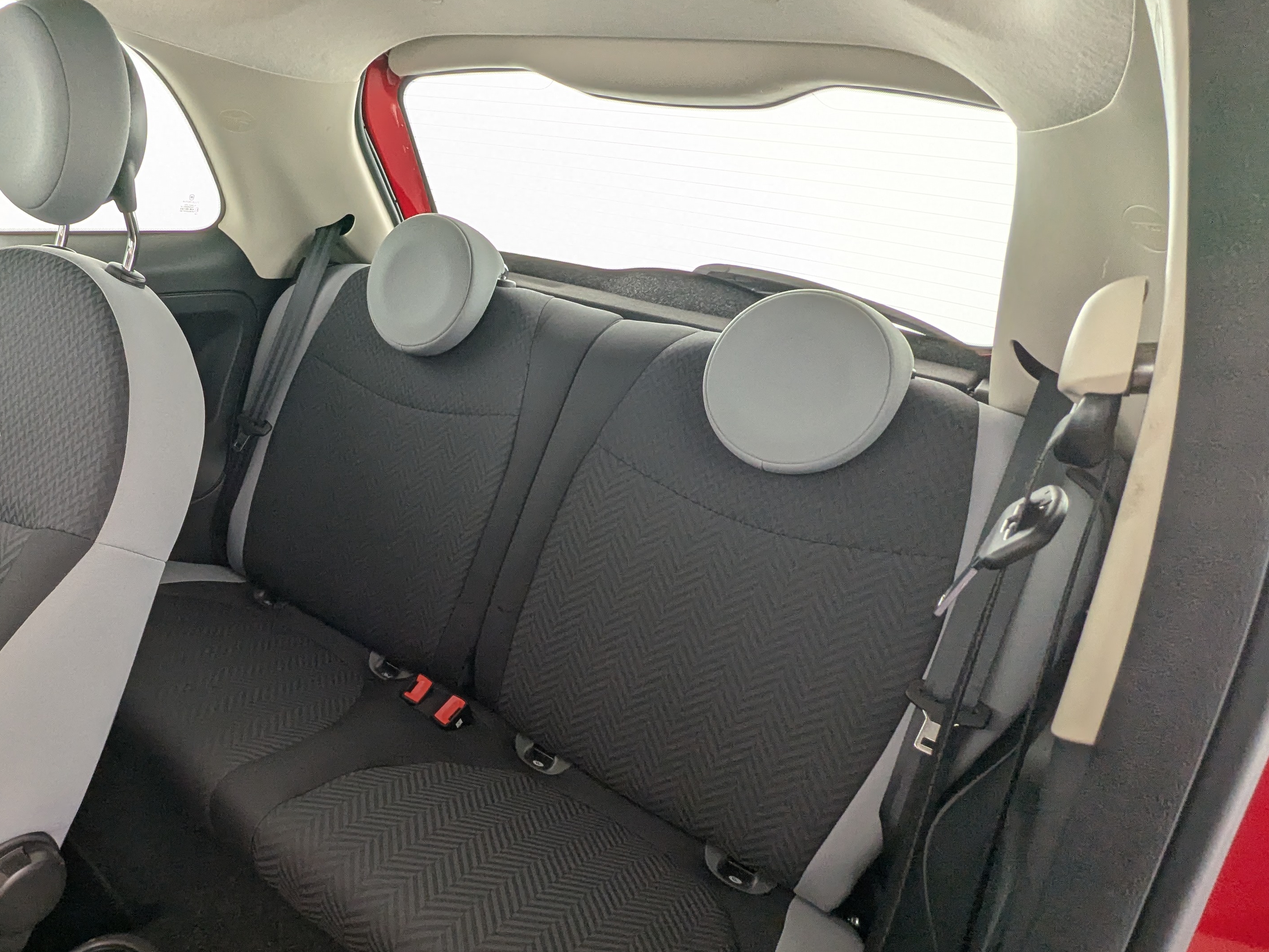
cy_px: 544
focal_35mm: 23
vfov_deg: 58.6
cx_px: 391
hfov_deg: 71.0
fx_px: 843
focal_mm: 2.35
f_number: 2.2
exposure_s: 1/65.2
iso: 58
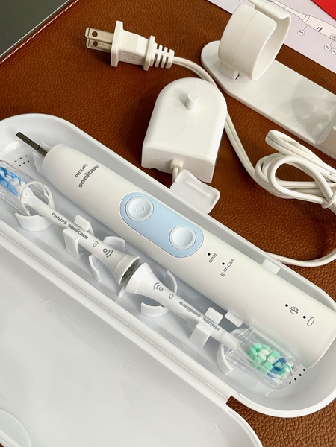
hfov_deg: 53.1
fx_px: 336
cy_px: 224
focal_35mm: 26
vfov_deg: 67.3
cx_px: 168
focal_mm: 4.2
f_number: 1.6
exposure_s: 1/50
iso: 64
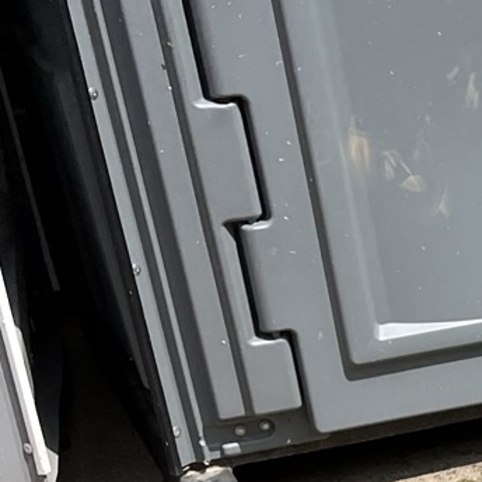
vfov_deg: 12.0
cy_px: 765
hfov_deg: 11.2
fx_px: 2158
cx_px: 1049
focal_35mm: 137
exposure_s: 1/2825
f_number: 1.6
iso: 50
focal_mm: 5.1
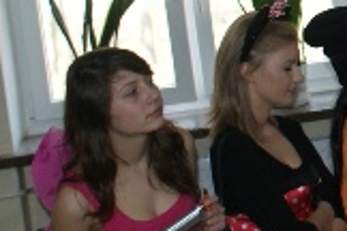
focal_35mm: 154
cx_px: 606
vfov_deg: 8.8
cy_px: -74
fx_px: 1484
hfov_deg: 12.3
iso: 320
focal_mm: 26
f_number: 4.5
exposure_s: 1/80
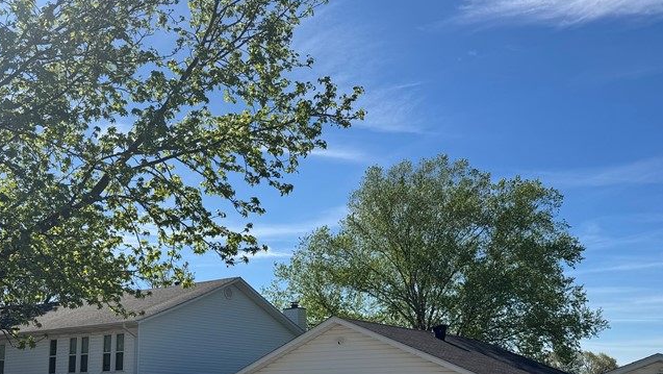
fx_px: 739
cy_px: 290
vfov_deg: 27.9
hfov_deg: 48.1
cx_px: 271
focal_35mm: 42
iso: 80
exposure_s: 1/6410
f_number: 1.78
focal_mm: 6.76
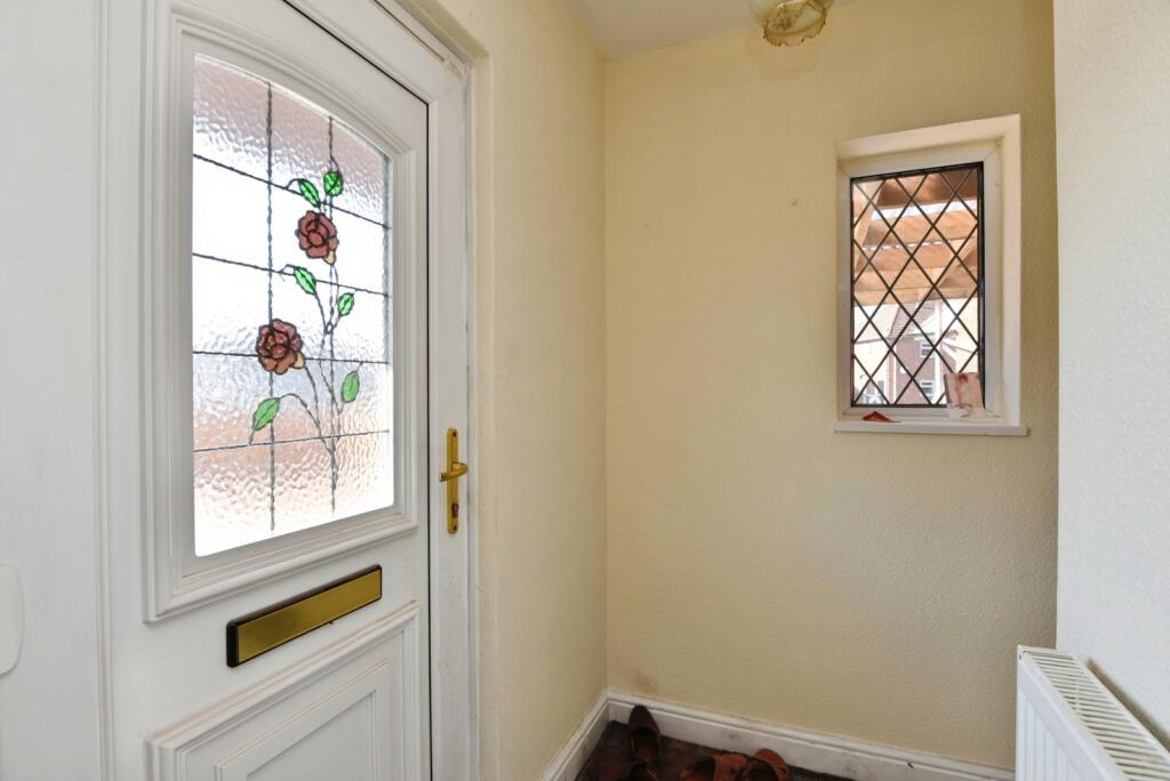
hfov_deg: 96.7
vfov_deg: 73.8
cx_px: 585
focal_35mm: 16
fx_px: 520
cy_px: 390
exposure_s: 1/160
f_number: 7.1
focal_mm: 16
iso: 400
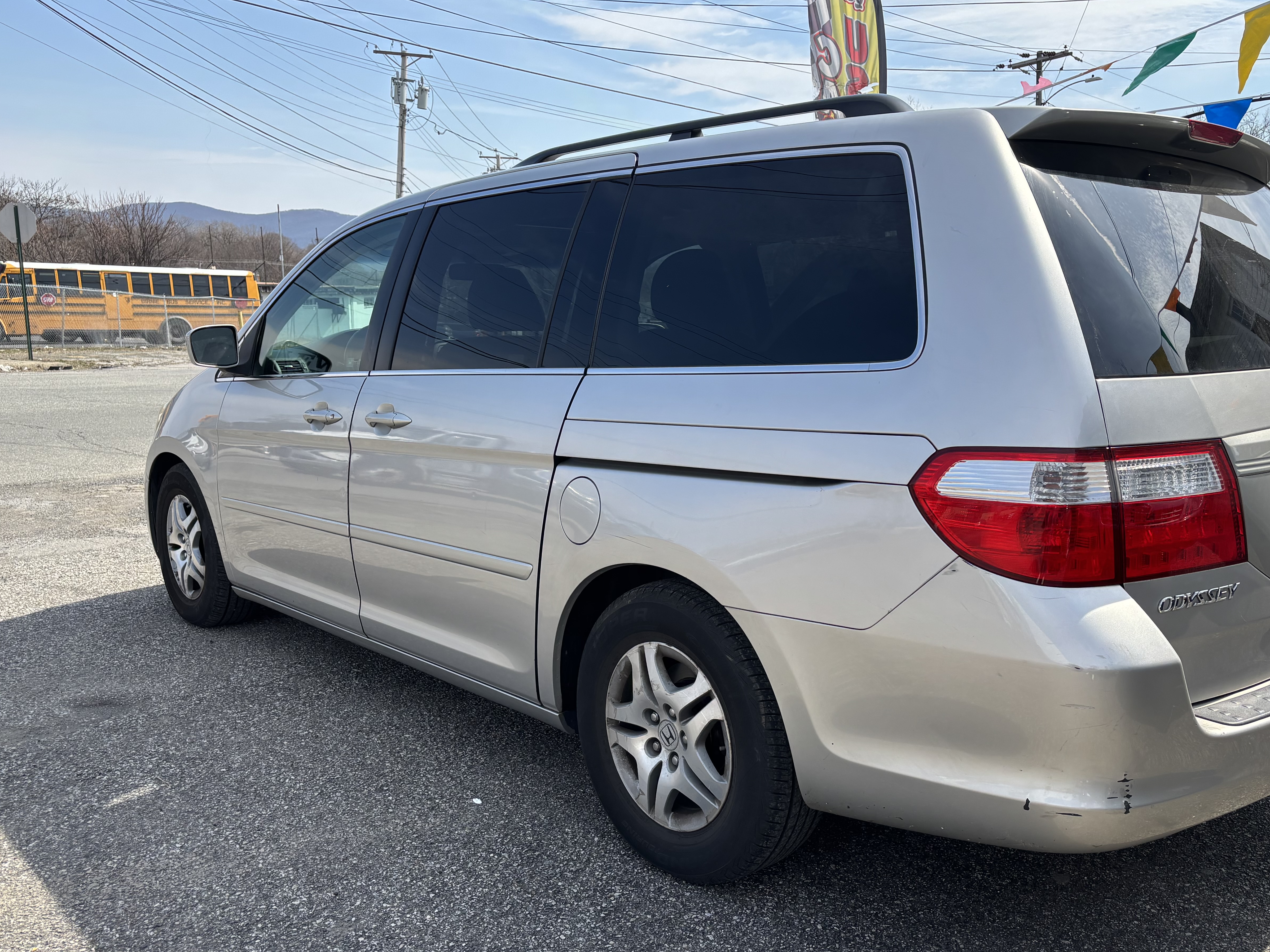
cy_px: 530
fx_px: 1137
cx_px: 716
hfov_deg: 58.2
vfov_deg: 45.4
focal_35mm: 31
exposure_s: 1/1845
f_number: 1.6
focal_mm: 5.96
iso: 50
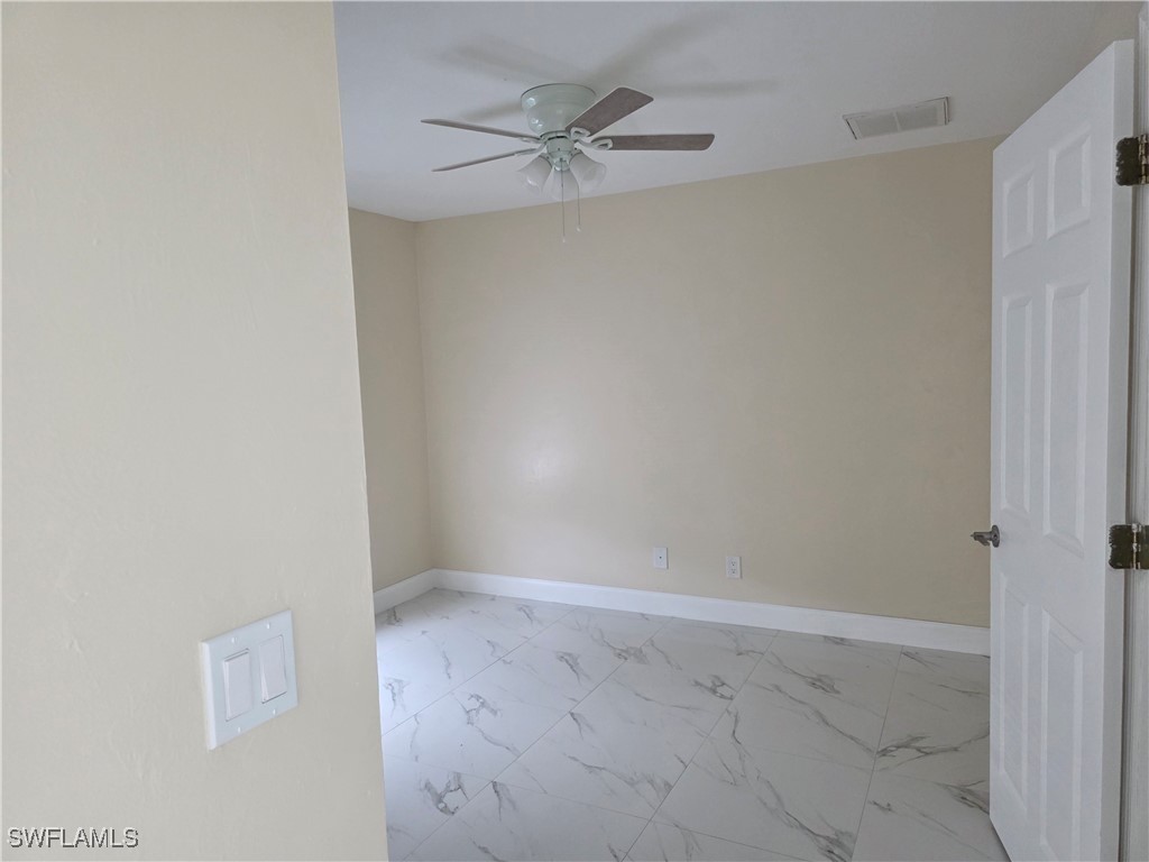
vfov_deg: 58.9
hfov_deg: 73.9
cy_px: 431
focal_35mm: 23
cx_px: 574
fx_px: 763
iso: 640
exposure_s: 1/120
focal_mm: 6.3
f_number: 1.7
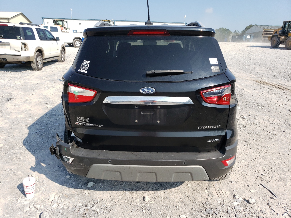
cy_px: 109
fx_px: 219
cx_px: 146
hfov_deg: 67.3
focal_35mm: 26
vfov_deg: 53.1
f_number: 1.5
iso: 50
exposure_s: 1/2000
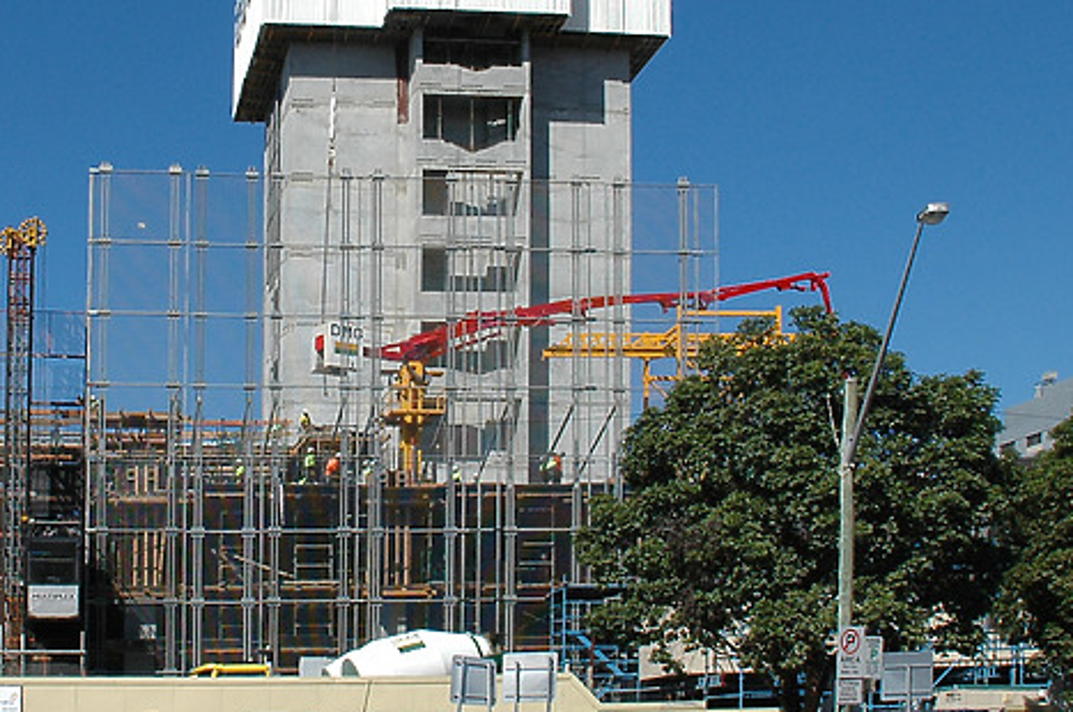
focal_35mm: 52
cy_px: 227
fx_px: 1548
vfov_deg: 25.8
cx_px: 347
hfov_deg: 37.8
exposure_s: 1/400
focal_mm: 18
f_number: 10
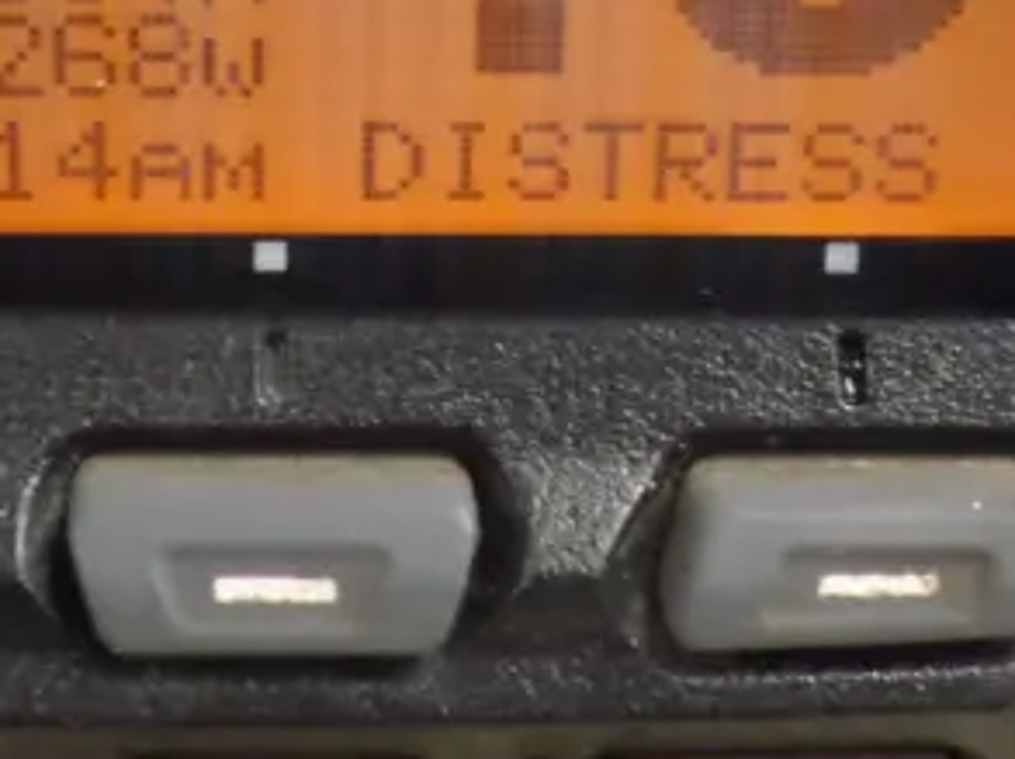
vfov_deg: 18.7
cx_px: 286
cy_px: 59
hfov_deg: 25.1
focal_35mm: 77
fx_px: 2255
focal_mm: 4.5
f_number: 2.5
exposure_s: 1/30
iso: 400
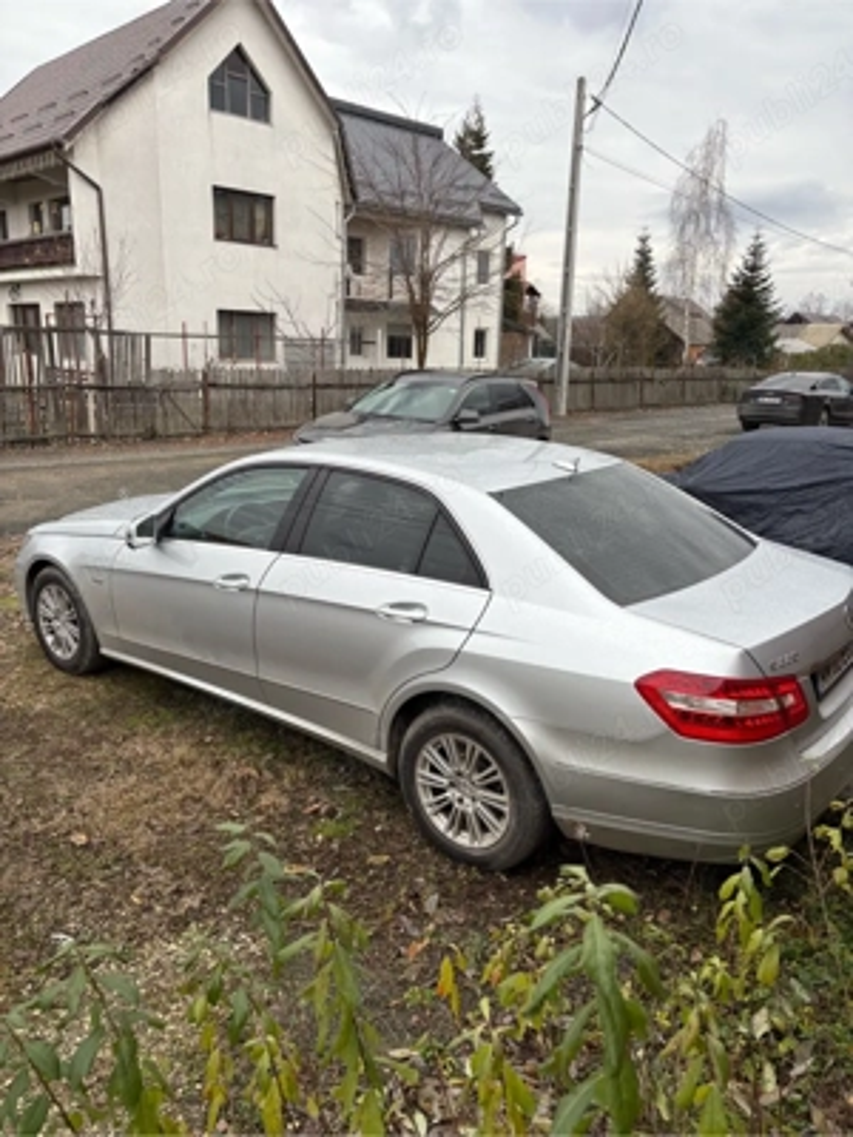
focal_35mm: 26
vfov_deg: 67.3
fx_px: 854
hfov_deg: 53.1
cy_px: 568
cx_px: 426
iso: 50
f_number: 1.6
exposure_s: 1/346
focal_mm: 5.96
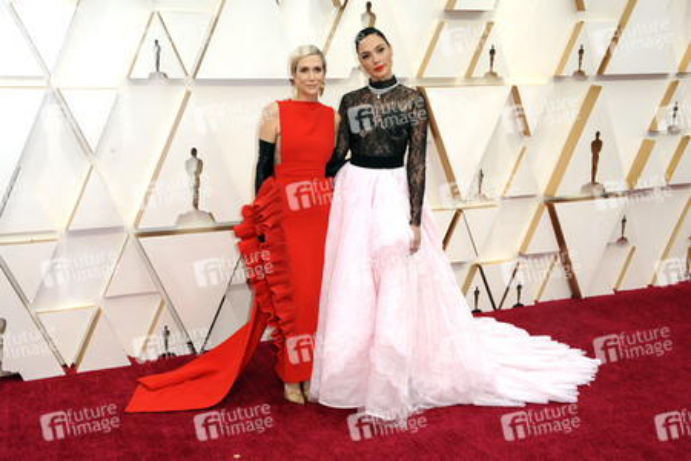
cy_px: 230
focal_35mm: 44
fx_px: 844
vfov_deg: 30.5
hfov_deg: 44.5
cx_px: 346
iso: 1250
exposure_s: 1/250
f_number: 8
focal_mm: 44
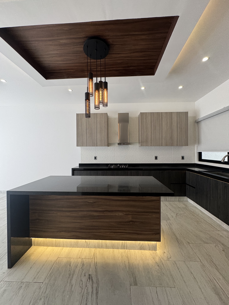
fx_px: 123
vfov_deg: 102.1
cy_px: 152
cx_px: 114
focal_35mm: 14
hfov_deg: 85.7
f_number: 2.2
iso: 100
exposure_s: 1/120
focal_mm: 2.22
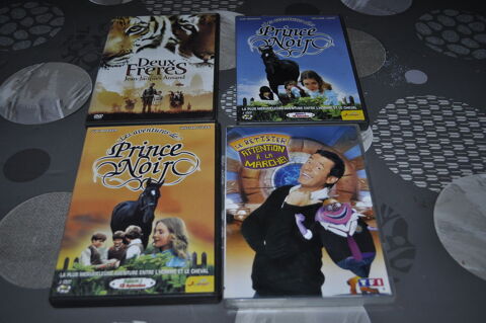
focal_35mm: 39
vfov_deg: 34.1
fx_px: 526
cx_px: 243
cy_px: 162
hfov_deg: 49.6
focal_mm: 26
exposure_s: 1/60
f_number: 4.2
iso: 400
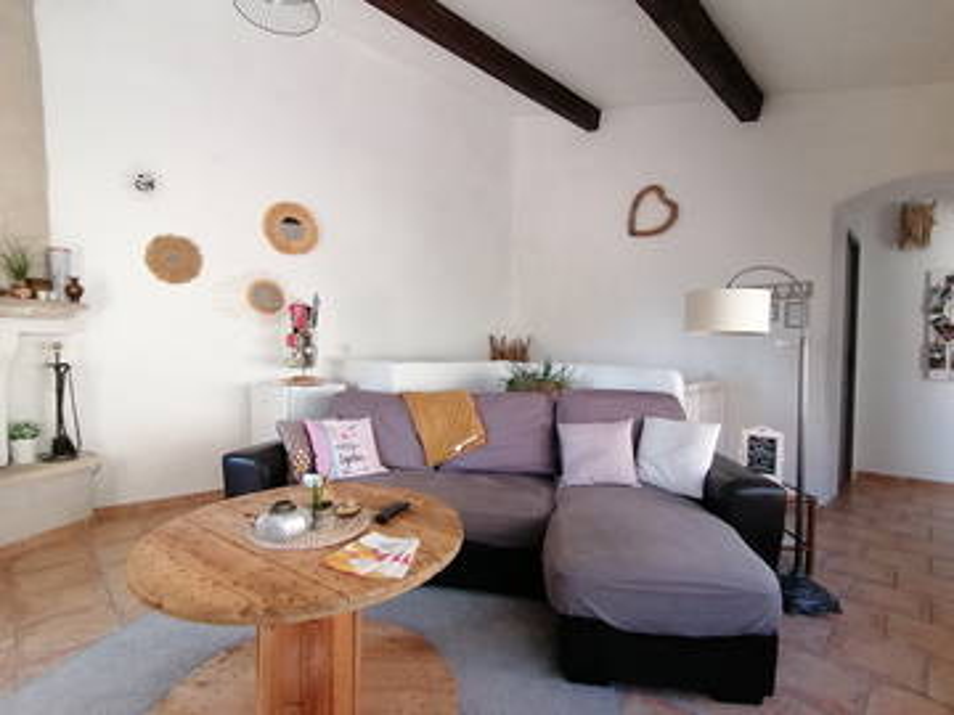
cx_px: 477
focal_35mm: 17
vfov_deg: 74.7
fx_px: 469
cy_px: 358
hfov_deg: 91.0
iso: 100
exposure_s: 1/50
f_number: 2.4
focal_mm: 2.7
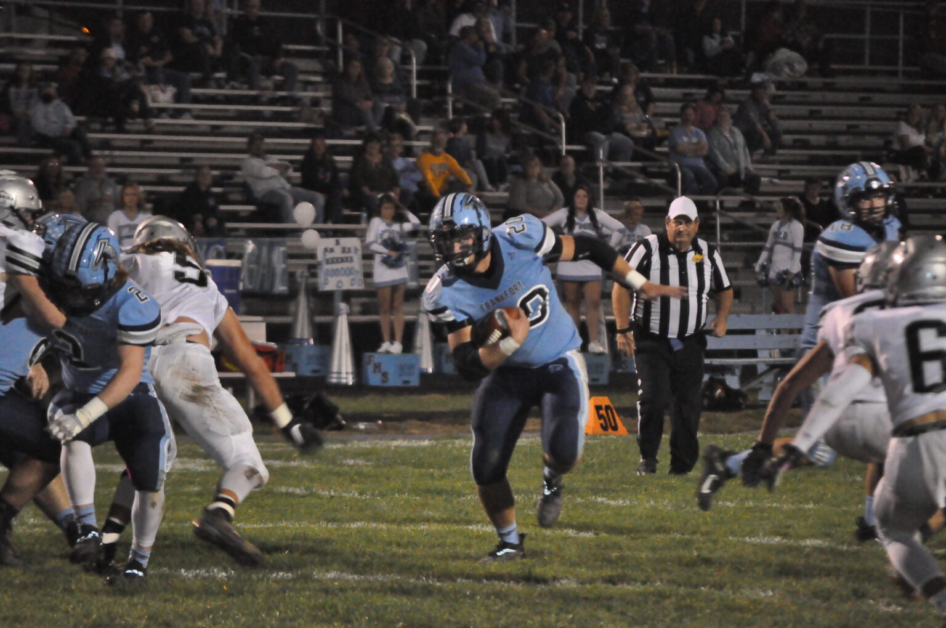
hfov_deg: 6.9
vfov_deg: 4.6
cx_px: 473
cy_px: 314
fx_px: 7873
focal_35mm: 300
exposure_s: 1/200
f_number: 5.6
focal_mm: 200
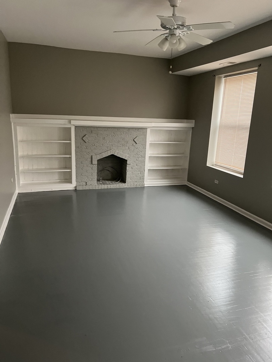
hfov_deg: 53.1
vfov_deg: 67.3
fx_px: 272
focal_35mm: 26
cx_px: 136
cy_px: 181
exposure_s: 1/60
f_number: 1.5
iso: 400
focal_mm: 5.7
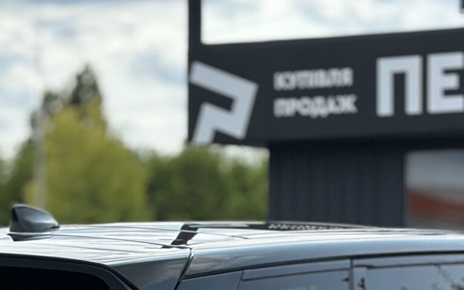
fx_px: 2137
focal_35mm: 169
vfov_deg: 7.5
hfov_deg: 12.4
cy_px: 526
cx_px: 232
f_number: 1.78
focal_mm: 6.86
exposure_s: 1/3257
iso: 80
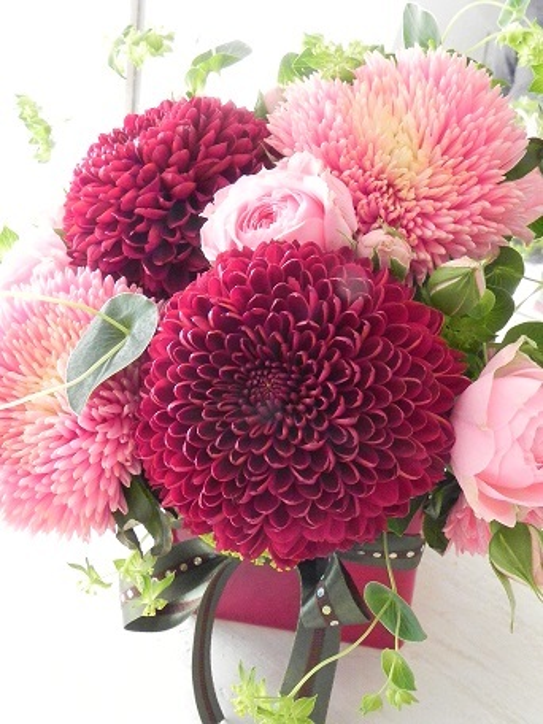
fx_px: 858
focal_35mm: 41
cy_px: 362
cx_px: 272
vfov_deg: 45.8
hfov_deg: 35.1
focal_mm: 7.3
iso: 1600
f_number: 7.1
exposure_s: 1/145
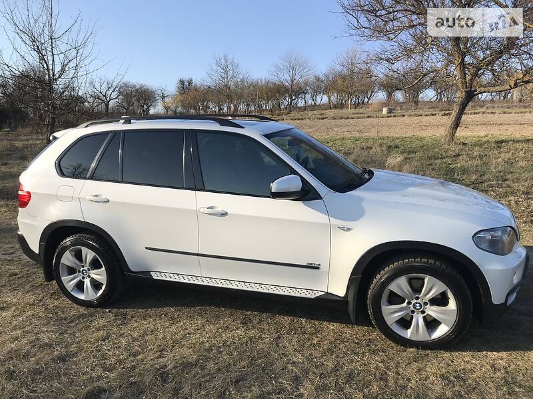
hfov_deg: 63.4
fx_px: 431
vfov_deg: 49.7
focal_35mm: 28
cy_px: 200
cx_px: 266
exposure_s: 1/1473
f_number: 1.8
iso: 20
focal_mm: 4
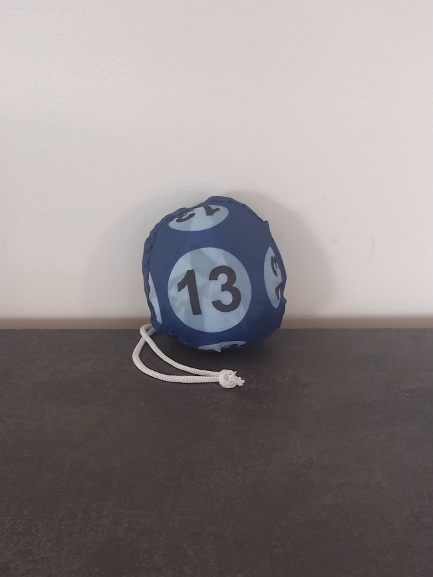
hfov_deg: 51.4
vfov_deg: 65.3
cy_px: 288
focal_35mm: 27
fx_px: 450
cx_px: 216
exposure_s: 1/33
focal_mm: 4
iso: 200
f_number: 1.8
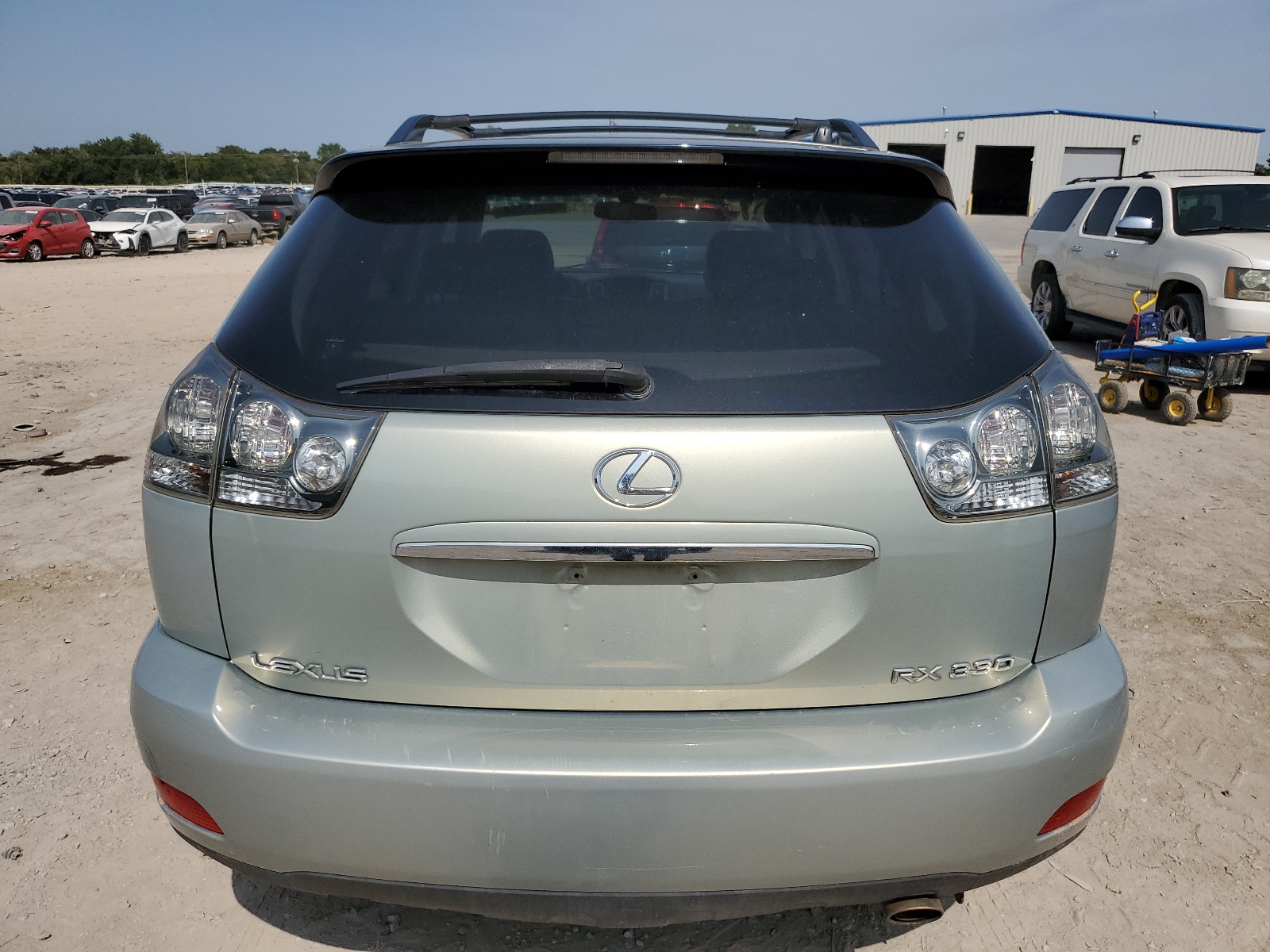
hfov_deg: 67.3
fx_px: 954
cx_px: 635
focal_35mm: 26
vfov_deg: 53.1
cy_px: 476
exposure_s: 1/10000
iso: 50
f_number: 1.5
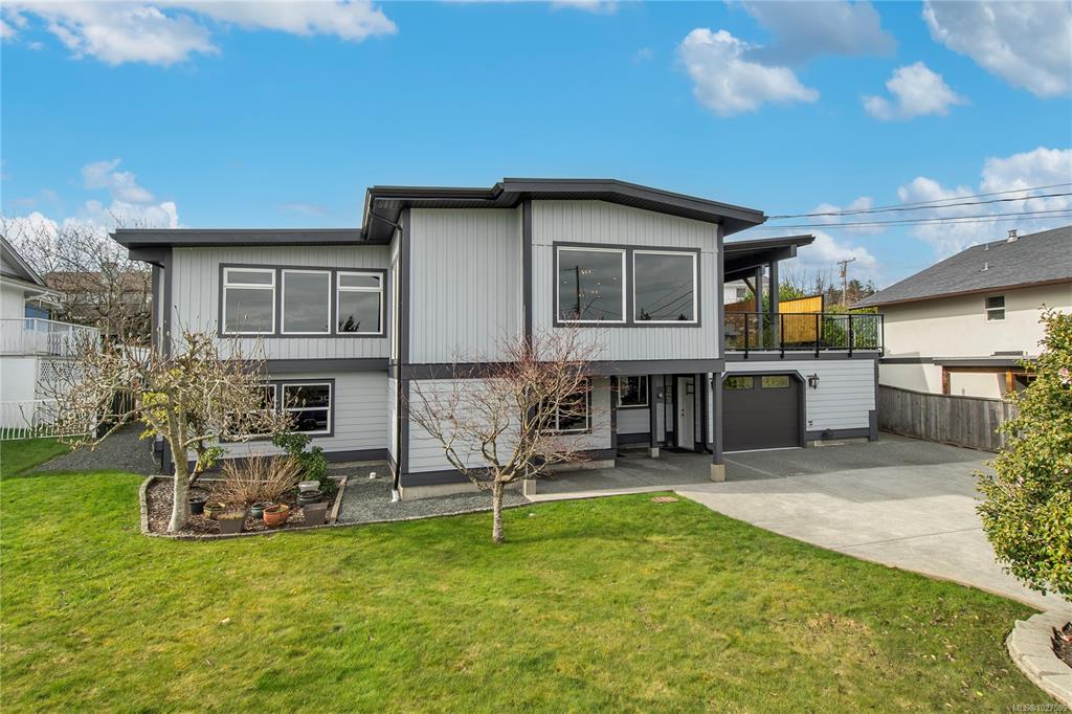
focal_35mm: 18
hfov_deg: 90.0
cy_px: 357
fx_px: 536
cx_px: 536
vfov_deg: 67.3
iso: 250
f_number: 9
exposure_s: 1/500
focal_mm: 12
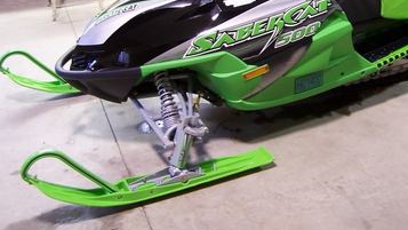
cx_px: 267
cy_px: 47
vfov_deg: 21.6
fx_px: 595
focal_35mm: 55
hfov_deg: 37.5
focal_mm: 6
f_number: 3
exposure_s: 1/10
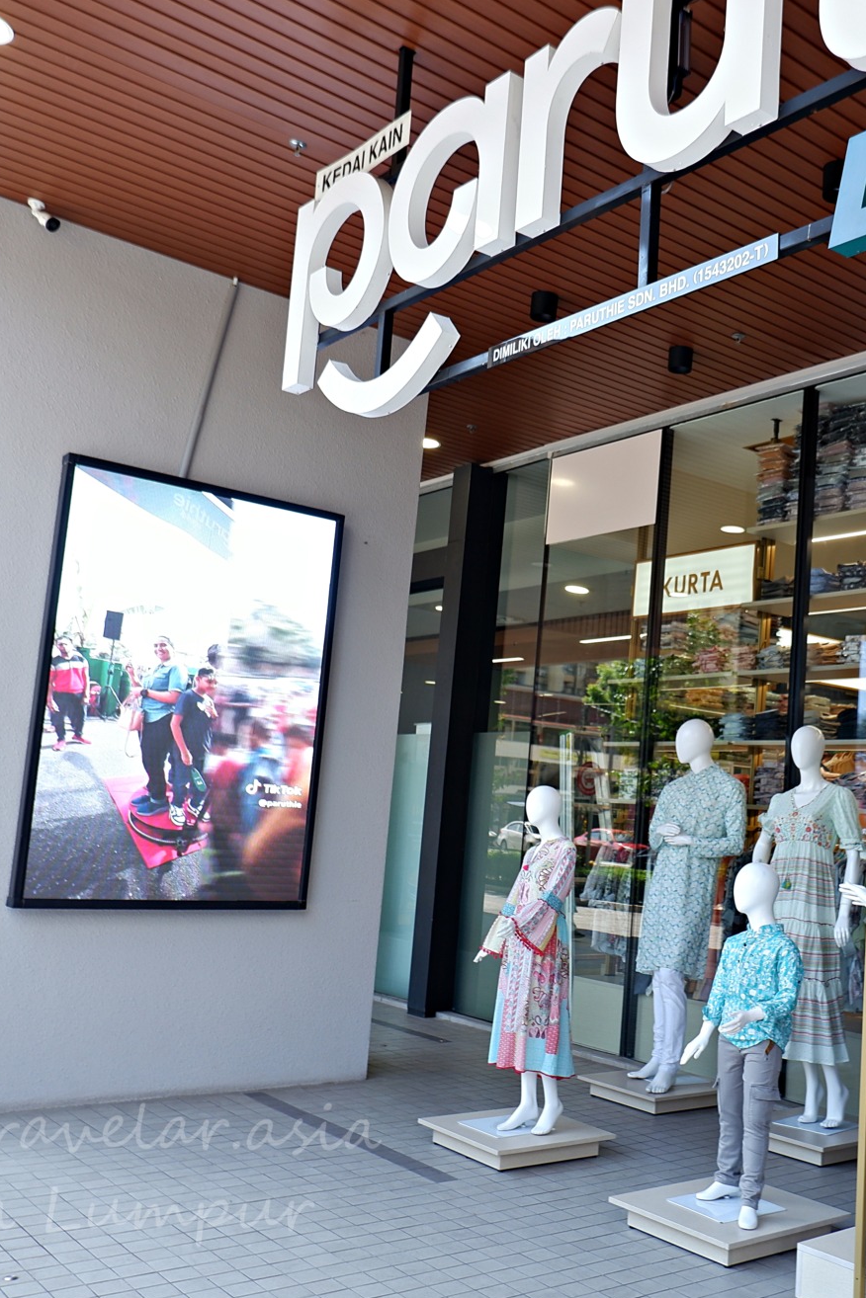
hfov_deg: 36.8
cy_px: 656
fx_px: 1263
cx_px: 669
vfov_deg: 54.4
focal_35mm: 35
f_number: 4
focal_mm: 15
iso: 200
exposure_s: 1/140
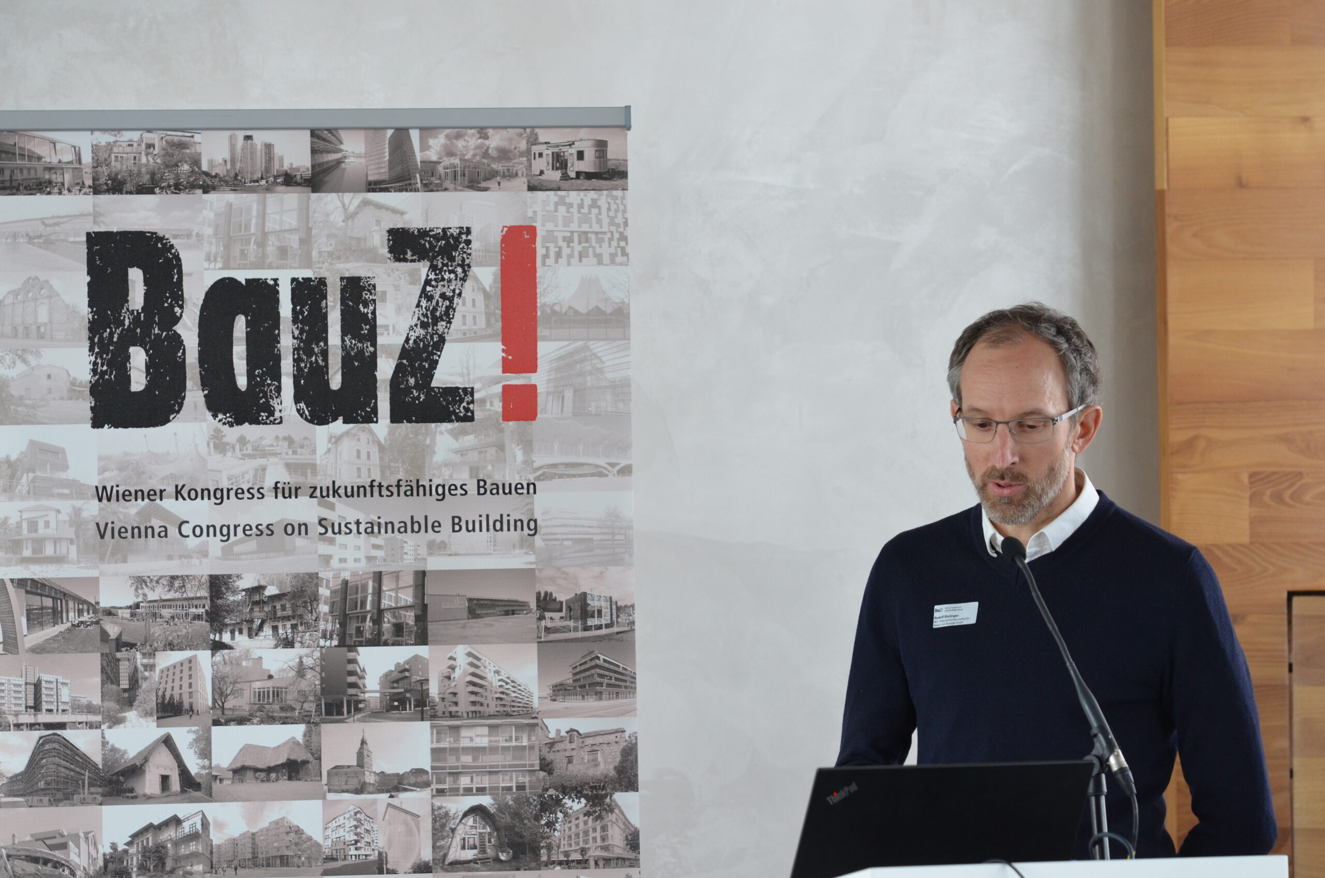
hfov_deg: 6.9
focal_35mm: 300
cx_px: 662
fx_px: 11020
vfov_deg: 4.6
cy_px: 439
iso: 800
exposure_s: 1/250
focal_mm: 200
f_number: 4
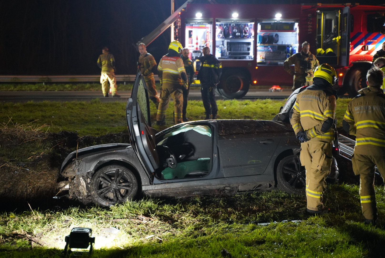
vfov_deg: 22.7
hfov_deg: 33.4
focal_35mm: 60
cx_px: 192
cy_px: 129
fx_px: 642
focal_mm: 60
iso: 8000
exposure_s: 1/160
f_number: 2.8
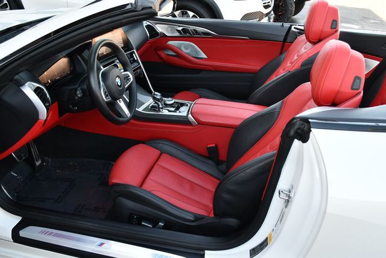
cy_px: 129
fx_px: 386
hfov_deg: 53.1
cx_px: 193
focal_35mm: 36
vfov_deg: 36.9
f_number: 4
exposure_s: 1/250
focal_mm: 18
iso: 400
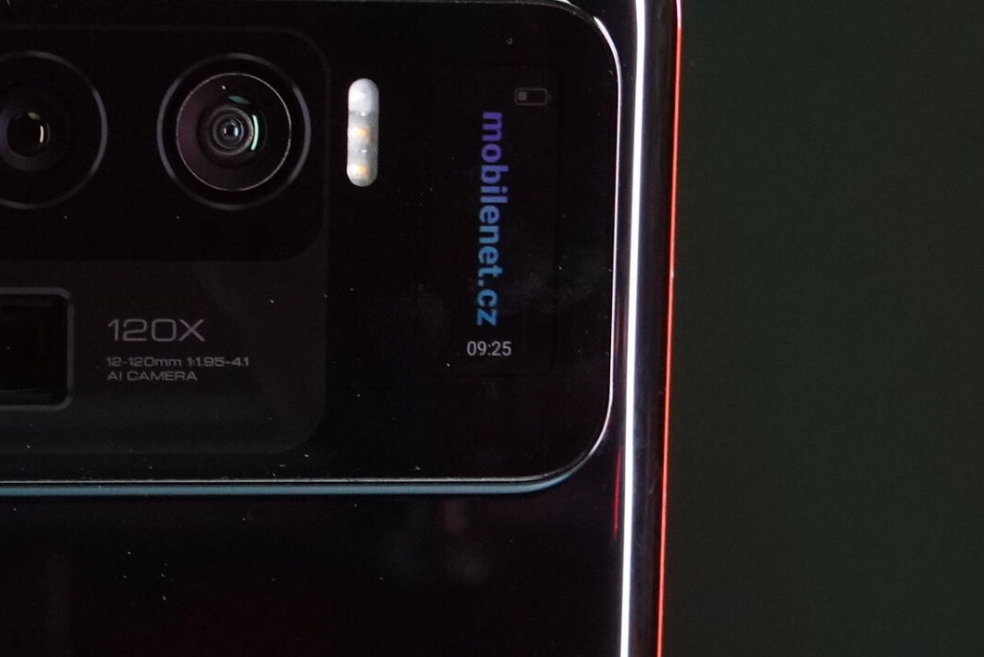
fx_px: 2132
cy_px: 355
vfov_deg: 17.5
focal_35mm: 78
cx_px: 235
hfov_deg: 25.6
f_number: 8
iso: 4000
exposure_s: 1/200
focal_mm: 43
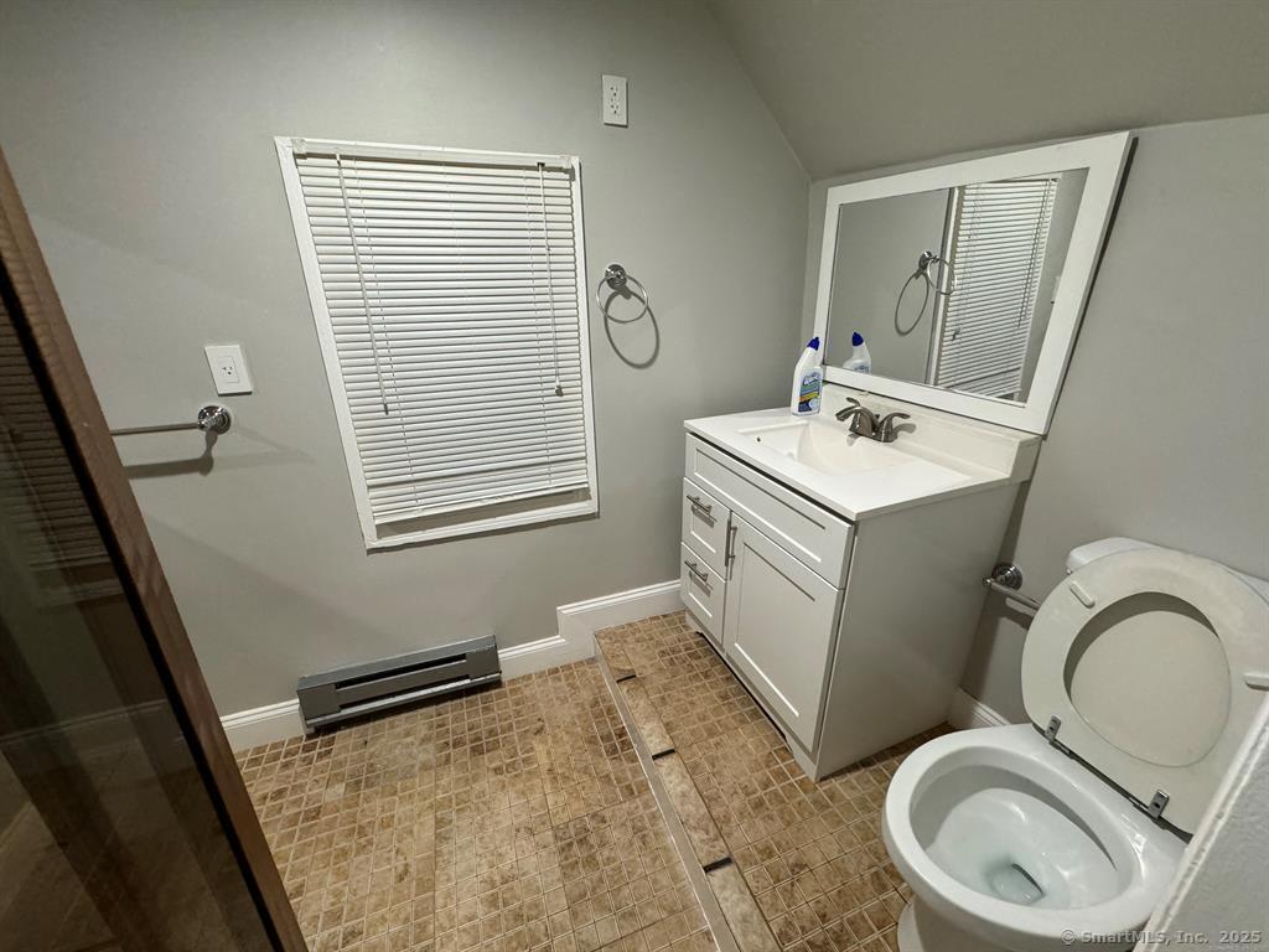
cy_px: 476
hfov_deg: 102.1
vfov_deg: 85.7
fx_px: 513
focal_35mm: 14
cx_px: 634
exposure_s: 1/120
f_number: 2.2
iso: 320
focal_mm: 2.22
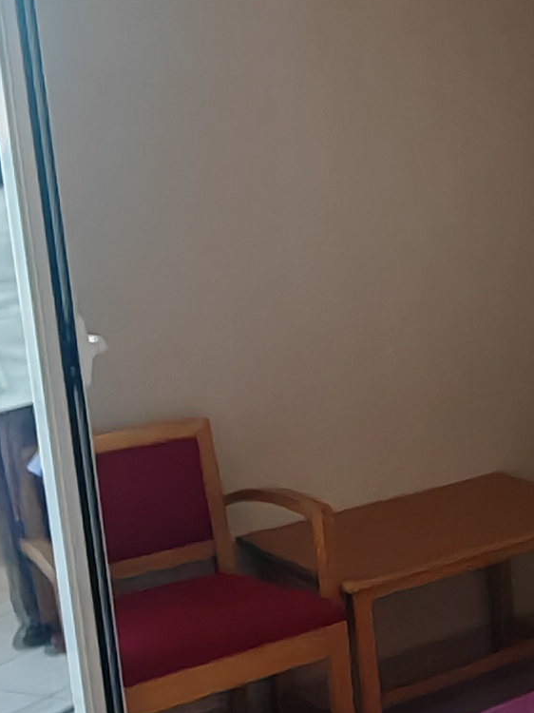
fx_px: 1461
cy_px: 389
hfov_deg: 17.6
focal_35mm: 71
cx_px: 899
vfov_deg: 27.4
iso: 160
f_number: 2
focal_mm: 1.82
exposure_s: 1/50
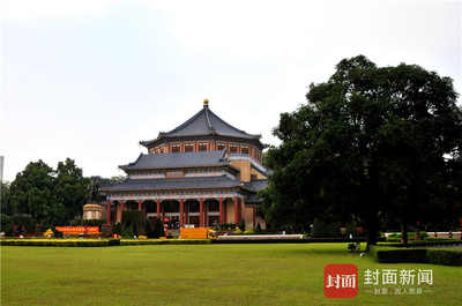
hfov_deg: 53.2
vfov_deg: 36.7
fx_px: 461
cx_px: 231
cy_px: 153
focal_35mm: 36
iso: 200
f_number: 13
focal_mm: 24
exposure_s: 1/80
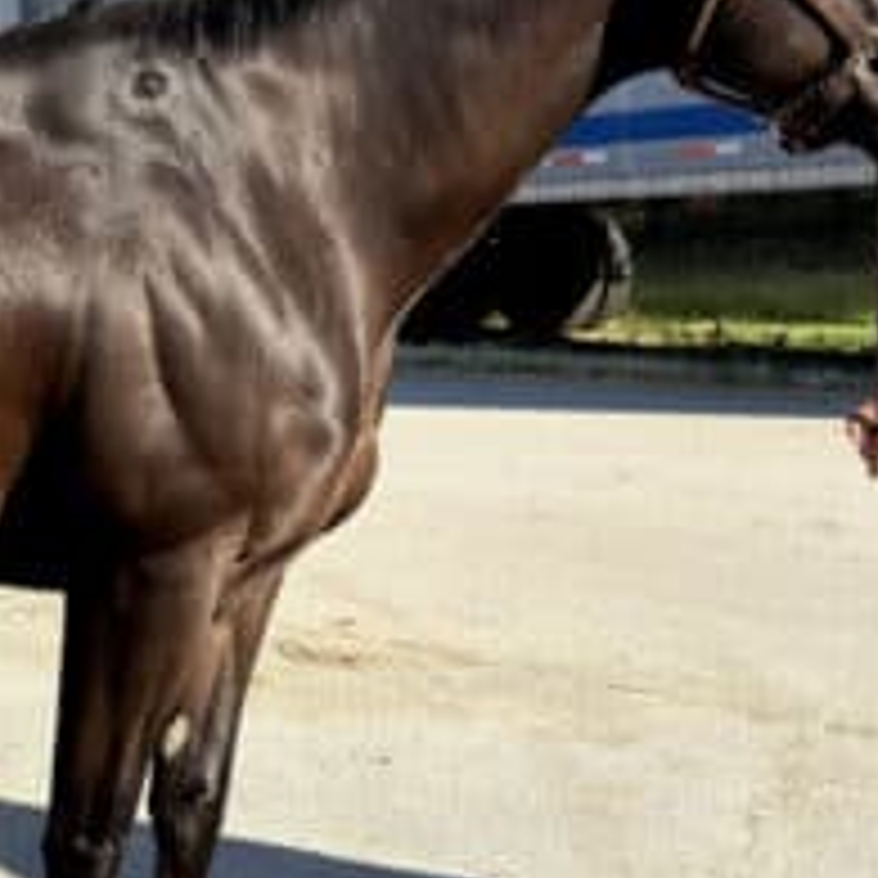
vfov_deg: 28.2
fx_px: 1750
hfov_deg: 26.7
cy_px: 466
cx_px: 9
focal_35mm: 61
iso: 50
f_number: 1.6
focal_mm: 6
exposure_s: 1/1901
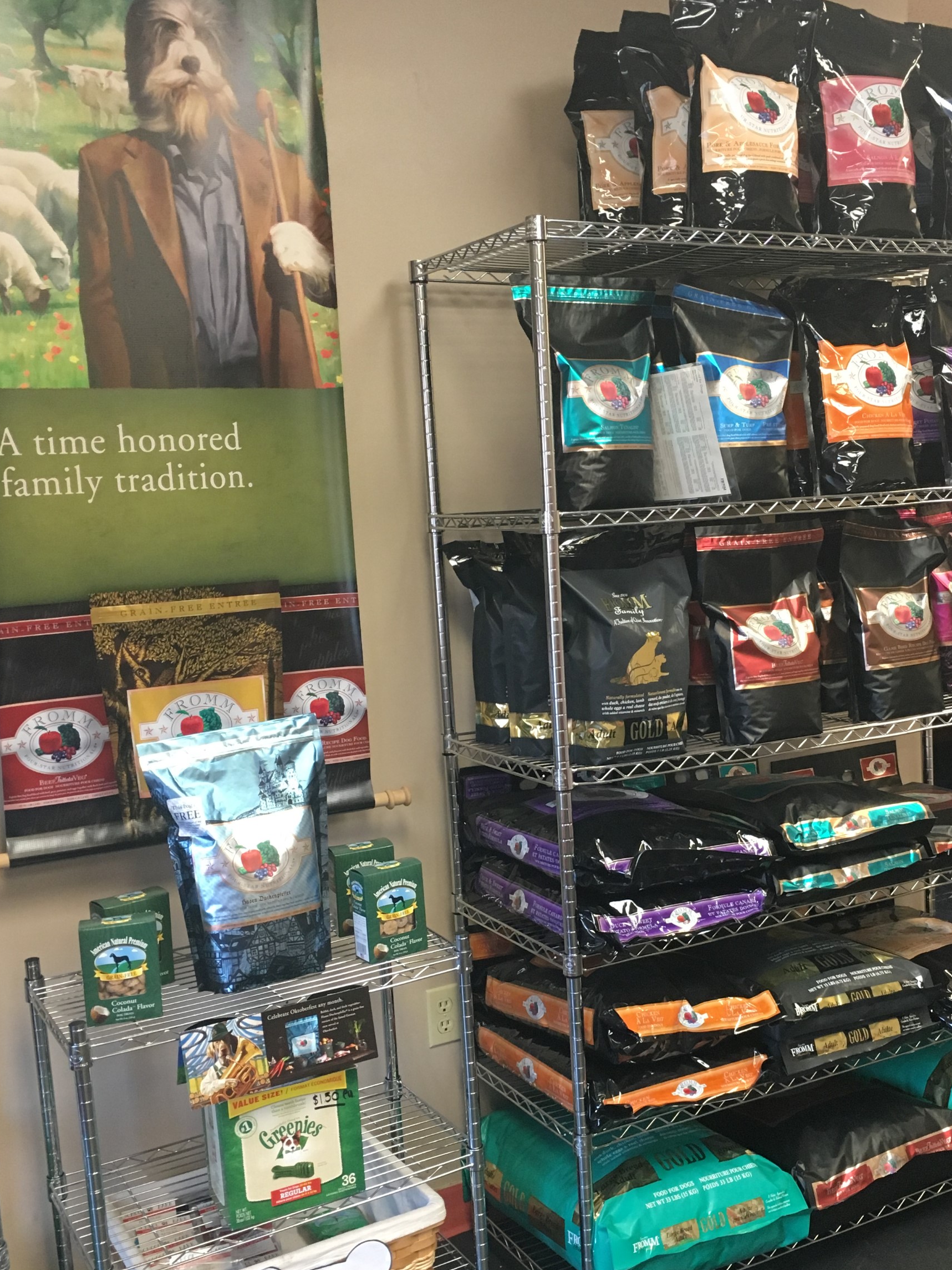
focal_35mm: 38
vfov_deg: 48.9
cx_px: 562
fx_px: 1393
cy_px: 690
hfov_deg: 37.6
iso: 125
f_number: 2.2
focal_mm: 4.15
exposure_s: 1/30
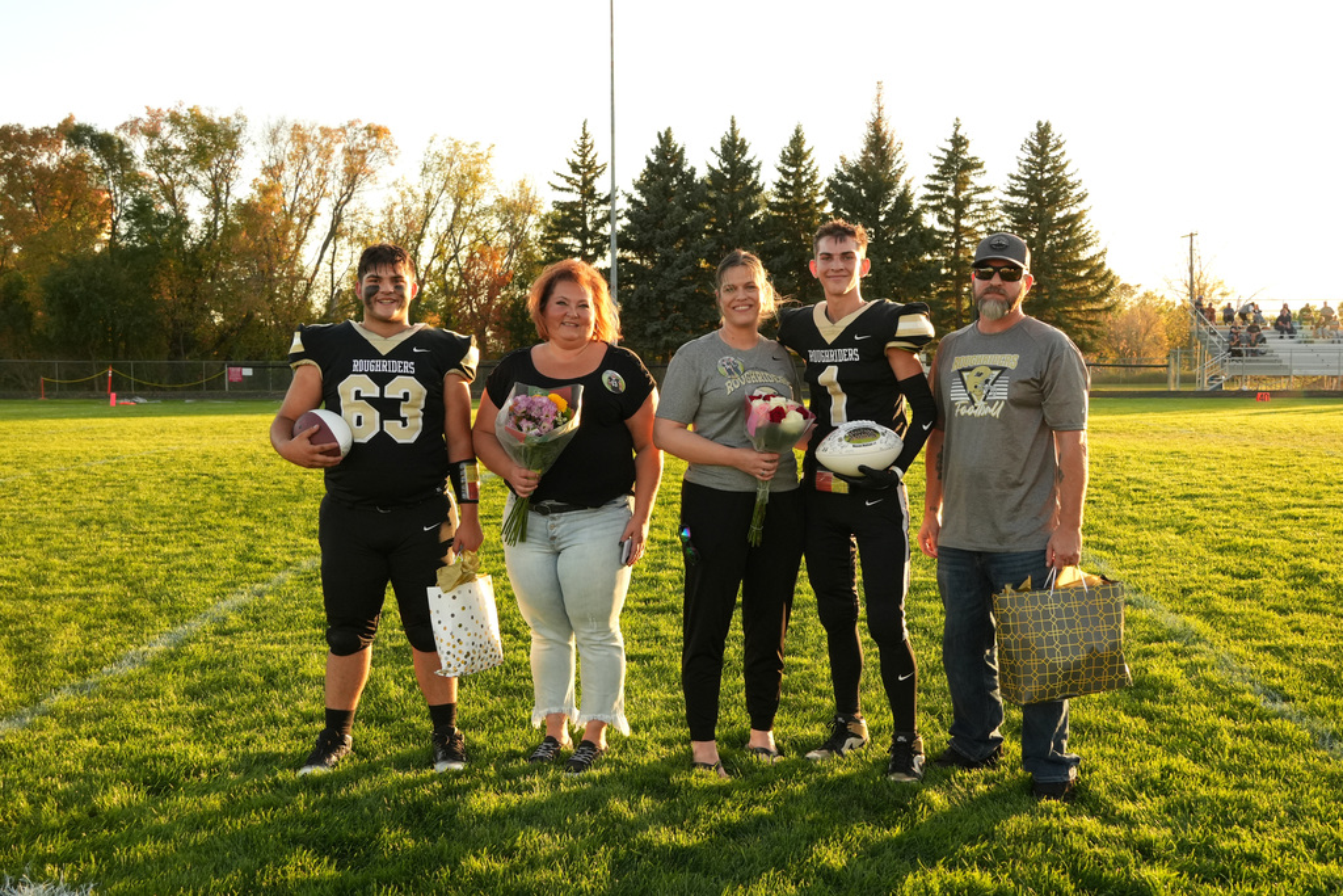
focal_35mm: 38
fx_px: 1399
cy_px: 448
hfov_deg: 51.3
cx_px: 672
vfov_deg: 35.5
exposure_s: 1/640
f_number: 5.6
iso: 1000
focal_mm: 25
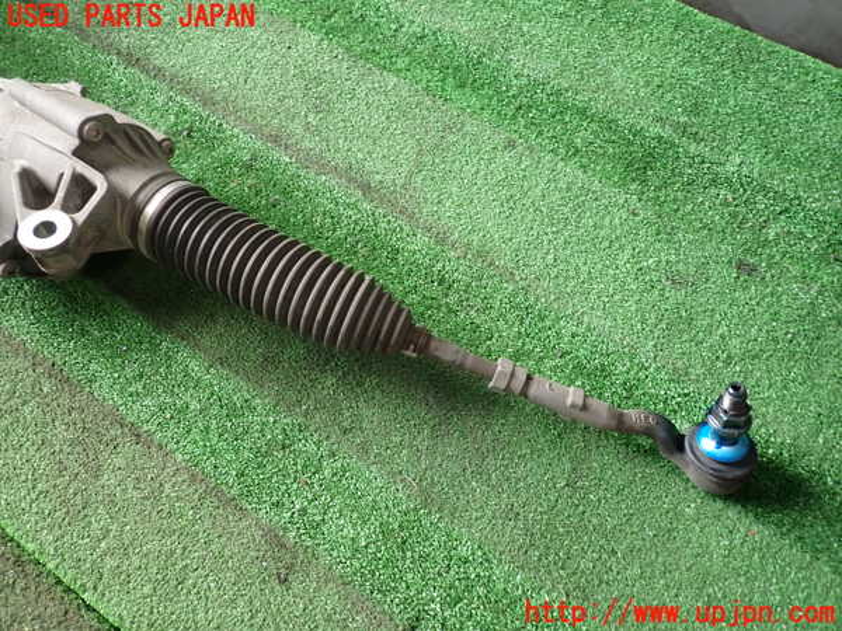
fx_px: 608
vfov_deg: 54.9
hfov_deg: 69.4
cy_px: 316
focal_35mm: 25
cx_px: 421
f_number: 2
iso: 160
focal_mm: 4.5
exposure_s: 1/60
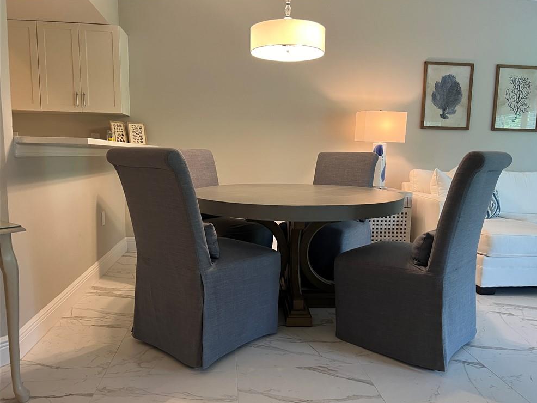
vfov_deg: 51.4
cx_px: 278
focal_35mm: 27
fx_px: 419
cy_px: 204
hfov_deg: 65.3
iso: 100
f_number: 1.5
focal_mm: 5.7
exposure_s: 1/60
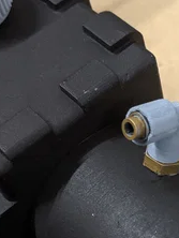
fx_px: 523
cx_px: 188
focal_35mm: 76
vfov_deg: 25.5
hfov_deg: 18.8
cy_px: 163
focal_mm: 4.44
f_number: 1.8
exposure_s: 1/25
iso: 693
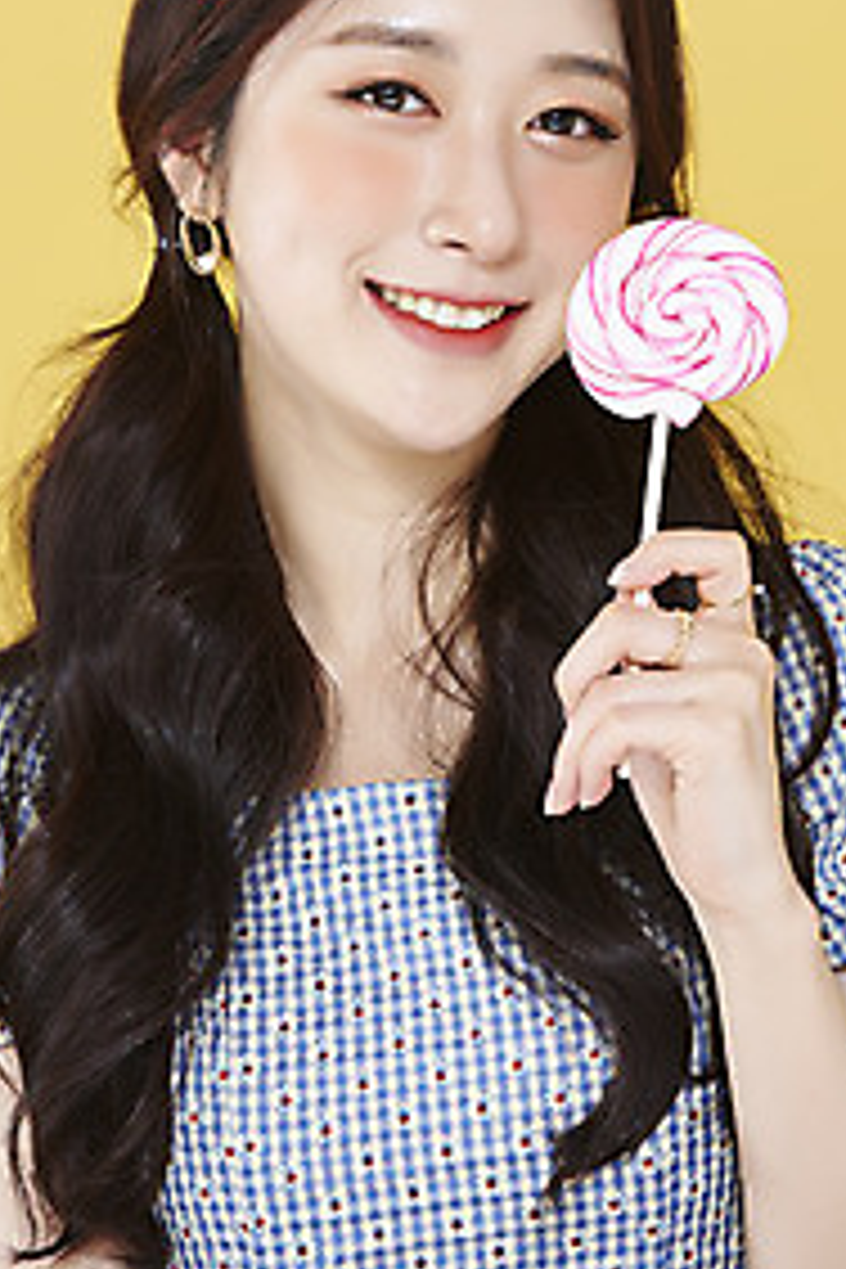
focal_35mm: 149
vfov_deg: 13.8
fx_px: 5252
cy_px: 405
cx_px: 475
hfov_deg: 9.2
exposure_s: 1/125
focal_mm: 105
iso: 64
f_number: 11
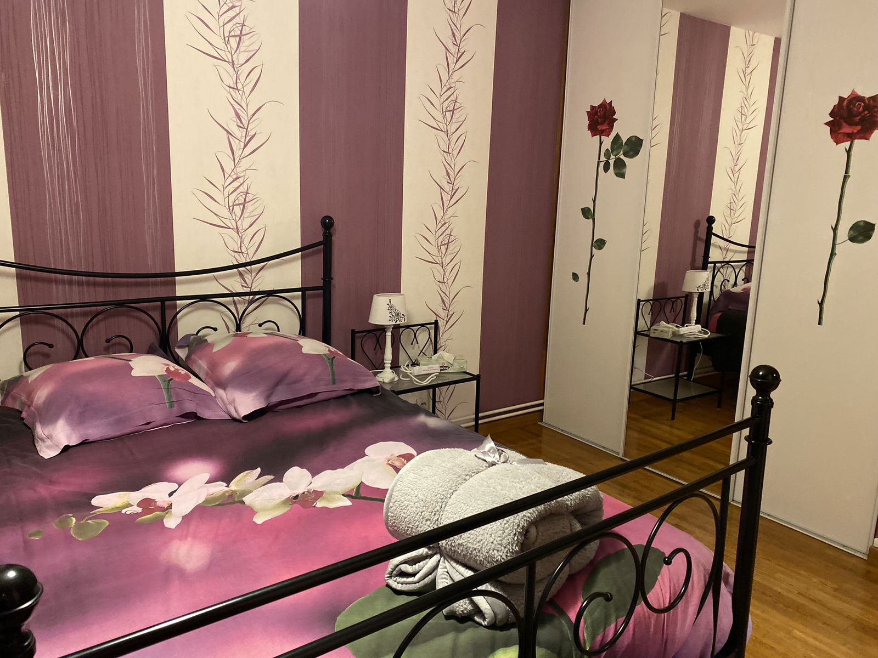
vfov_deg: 53.1
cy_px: 329
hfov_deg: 67.3
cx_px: 439
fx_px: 659
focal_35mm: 26
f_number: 1.8
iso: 320
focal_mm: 4.25
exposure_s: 1/33
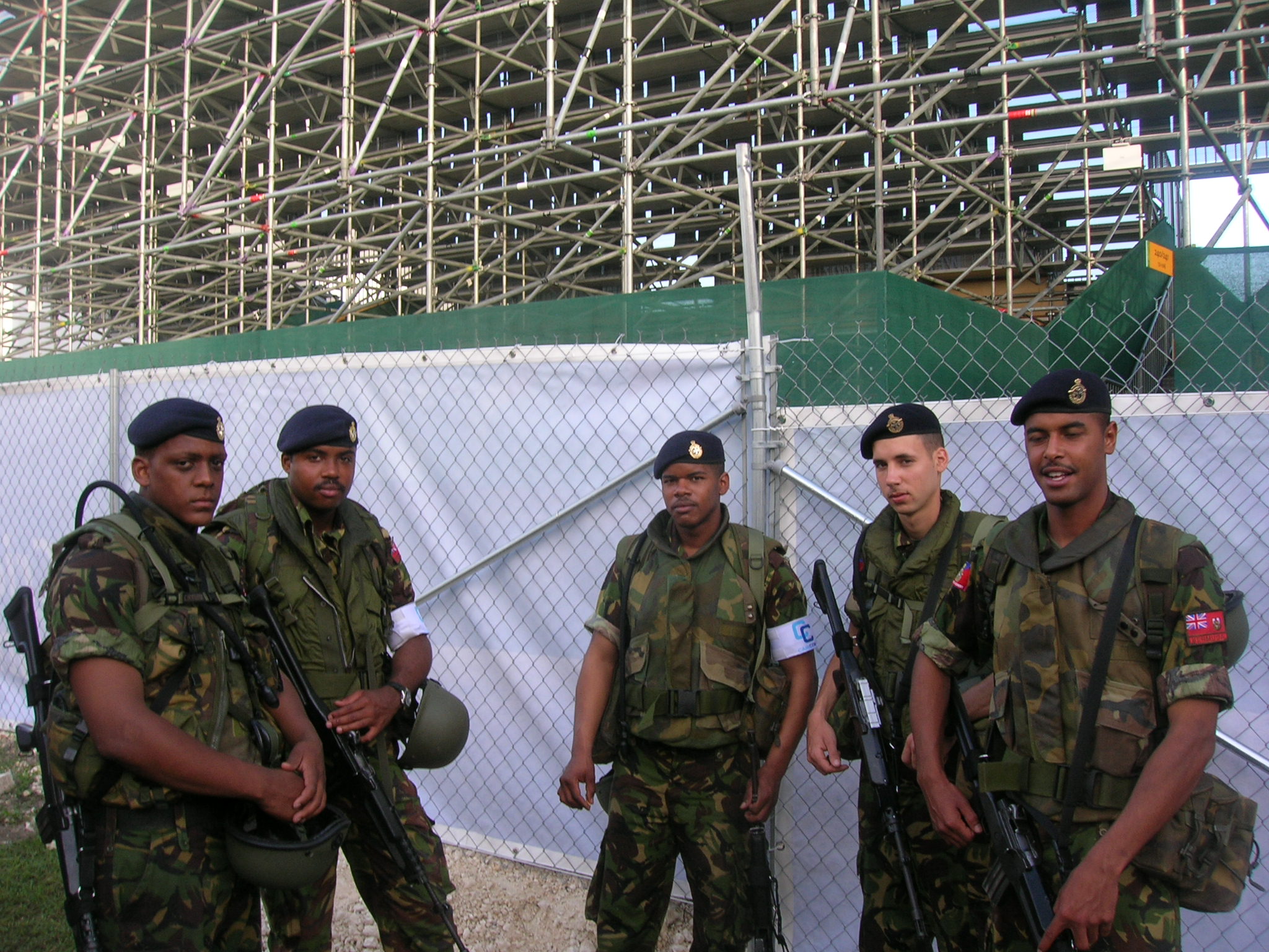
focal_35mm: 34
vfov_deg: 41.8
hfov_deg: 54.0
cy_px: 476
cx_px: 634
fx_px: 1246
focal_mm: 5.7
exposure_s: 1/45.3
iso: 50
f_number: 4.9
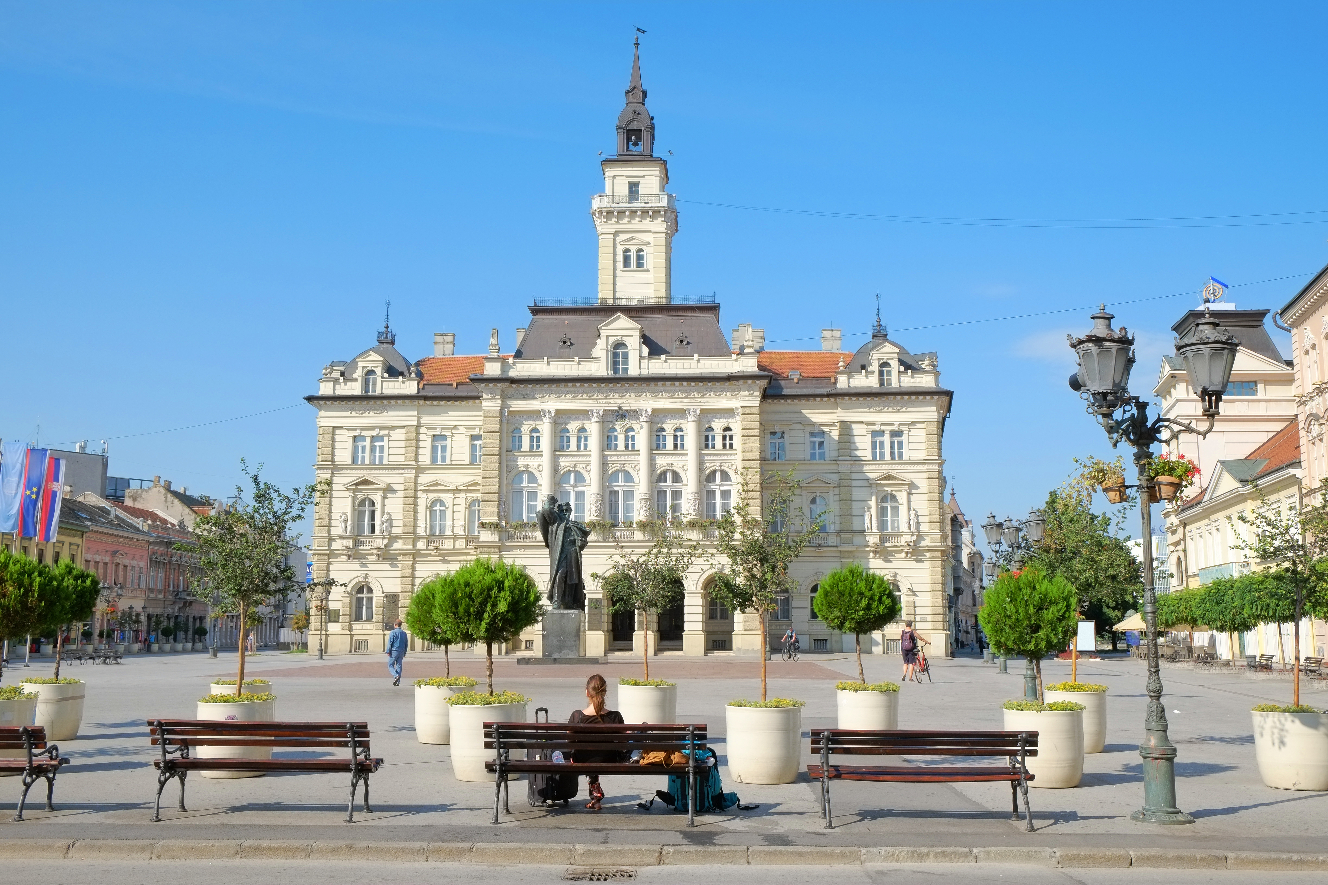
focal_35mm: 33
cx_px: 664
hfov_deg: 57.2
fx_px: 1217
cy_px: 442
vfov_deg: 40.0
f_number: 8
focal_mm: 22.3
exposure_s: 1/350
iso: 200
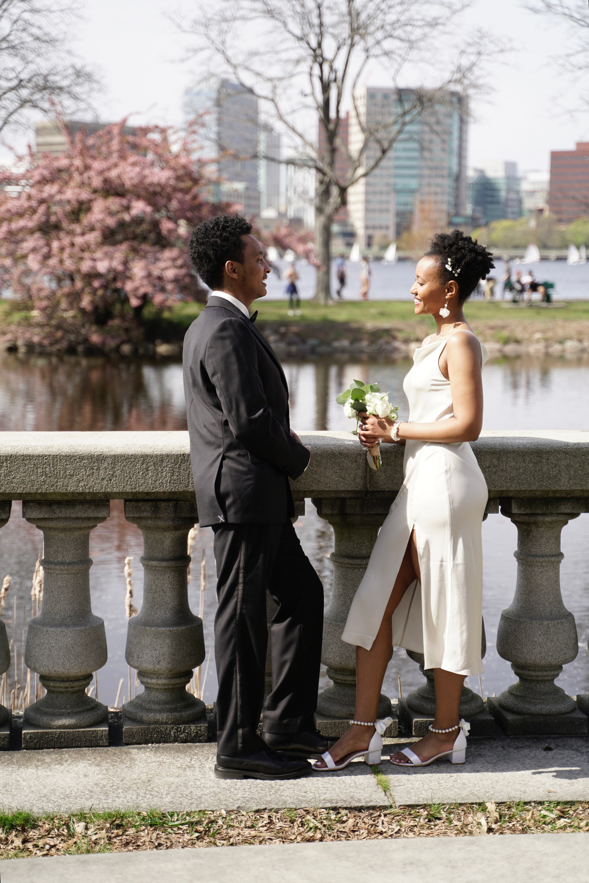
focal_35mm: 64
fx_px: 1570
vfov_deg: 31.4
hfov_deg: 21.2
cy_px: 442
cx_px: 294
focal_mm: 64
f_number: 2.8
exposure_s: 1/1600
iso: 160
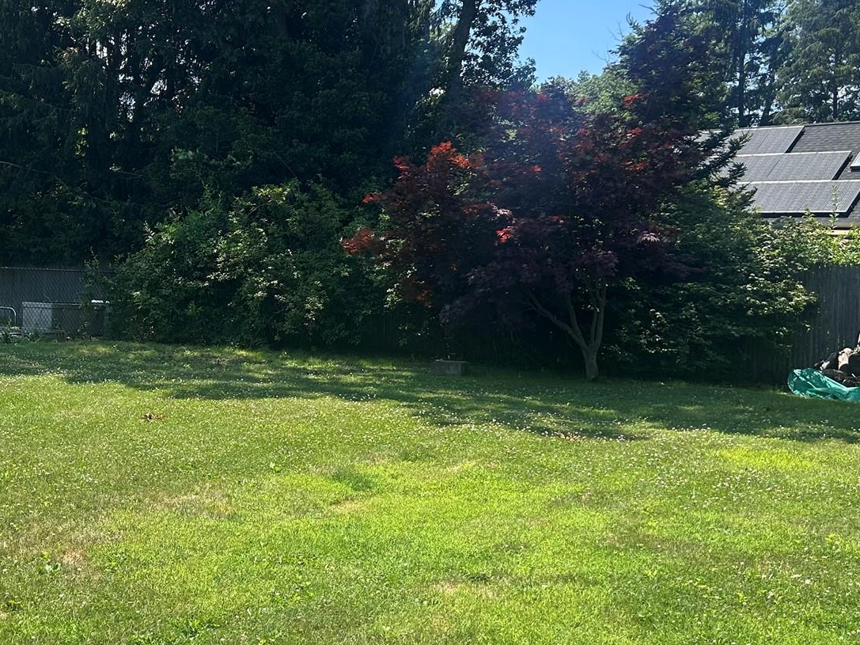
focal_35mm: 49
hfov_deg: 38.3
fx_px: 1217
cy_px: 260
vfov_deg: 29.6
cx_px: 258
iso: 50
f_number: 1.5
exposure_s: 1/2045
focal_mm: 5.7
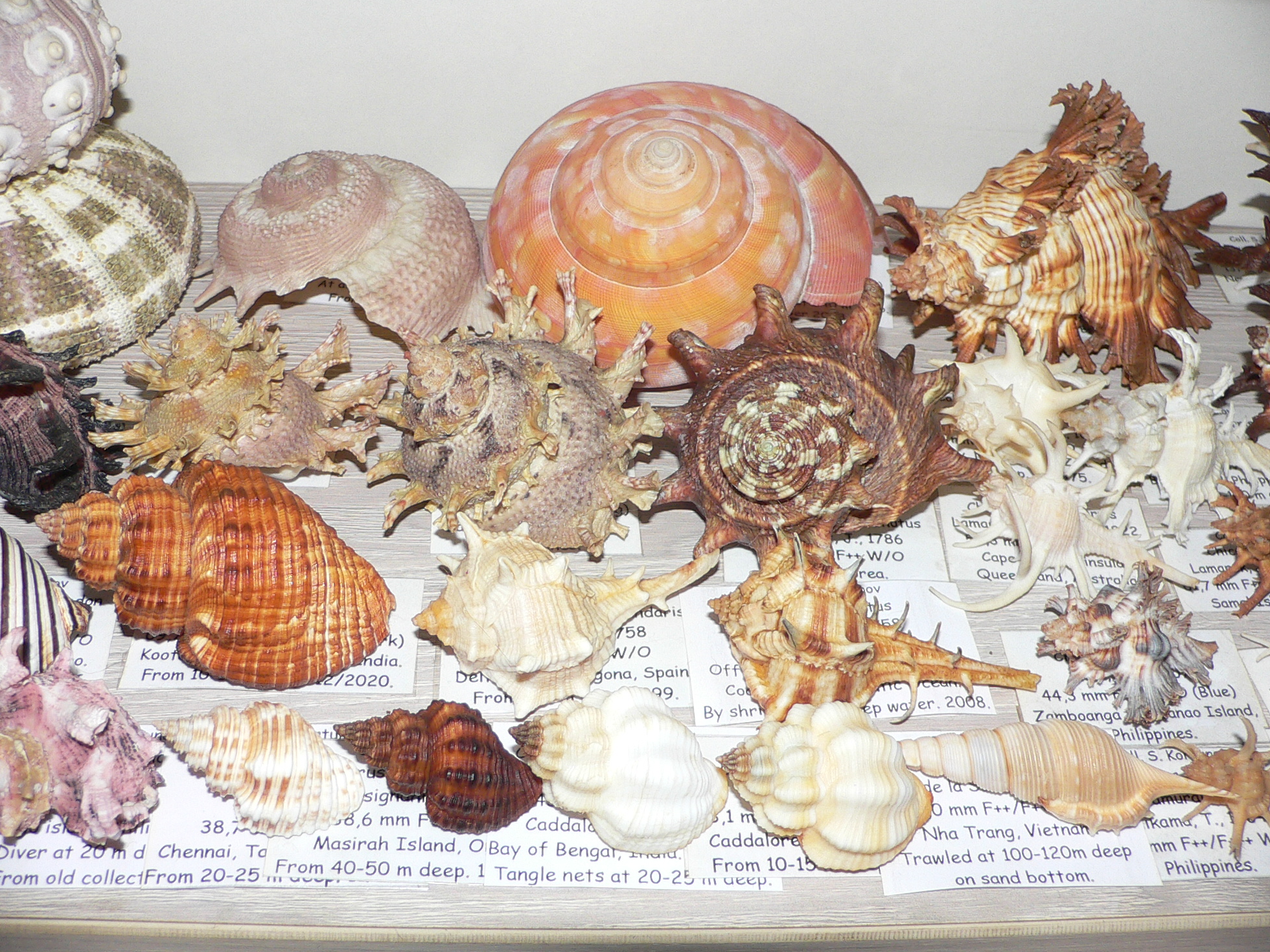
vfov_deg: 39.7
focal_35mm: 36
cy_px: 468
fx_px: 1321
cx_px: 638
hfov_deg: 51.4
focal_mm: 4.6
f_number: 2.8
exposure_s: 1/60
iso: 100
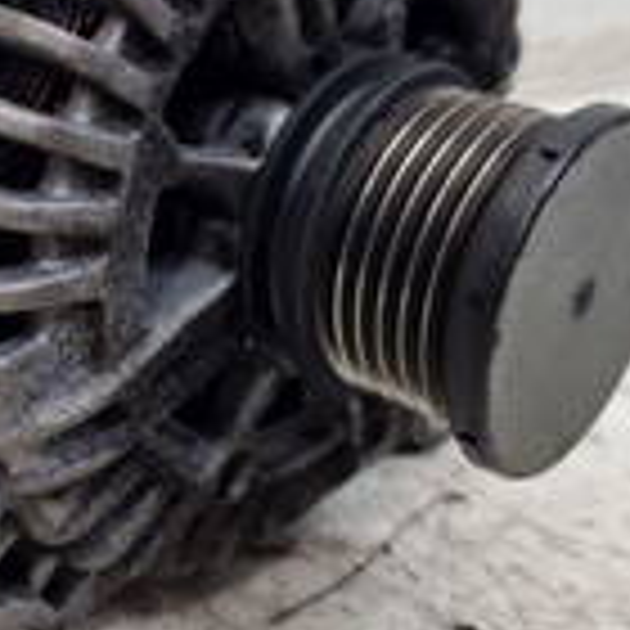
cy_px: 171
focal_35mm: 58
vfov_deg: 29.2
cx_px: 126
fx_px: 1194
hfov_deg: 28.9
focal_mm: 5.4
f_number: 1.8
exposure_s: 1/170
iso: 50
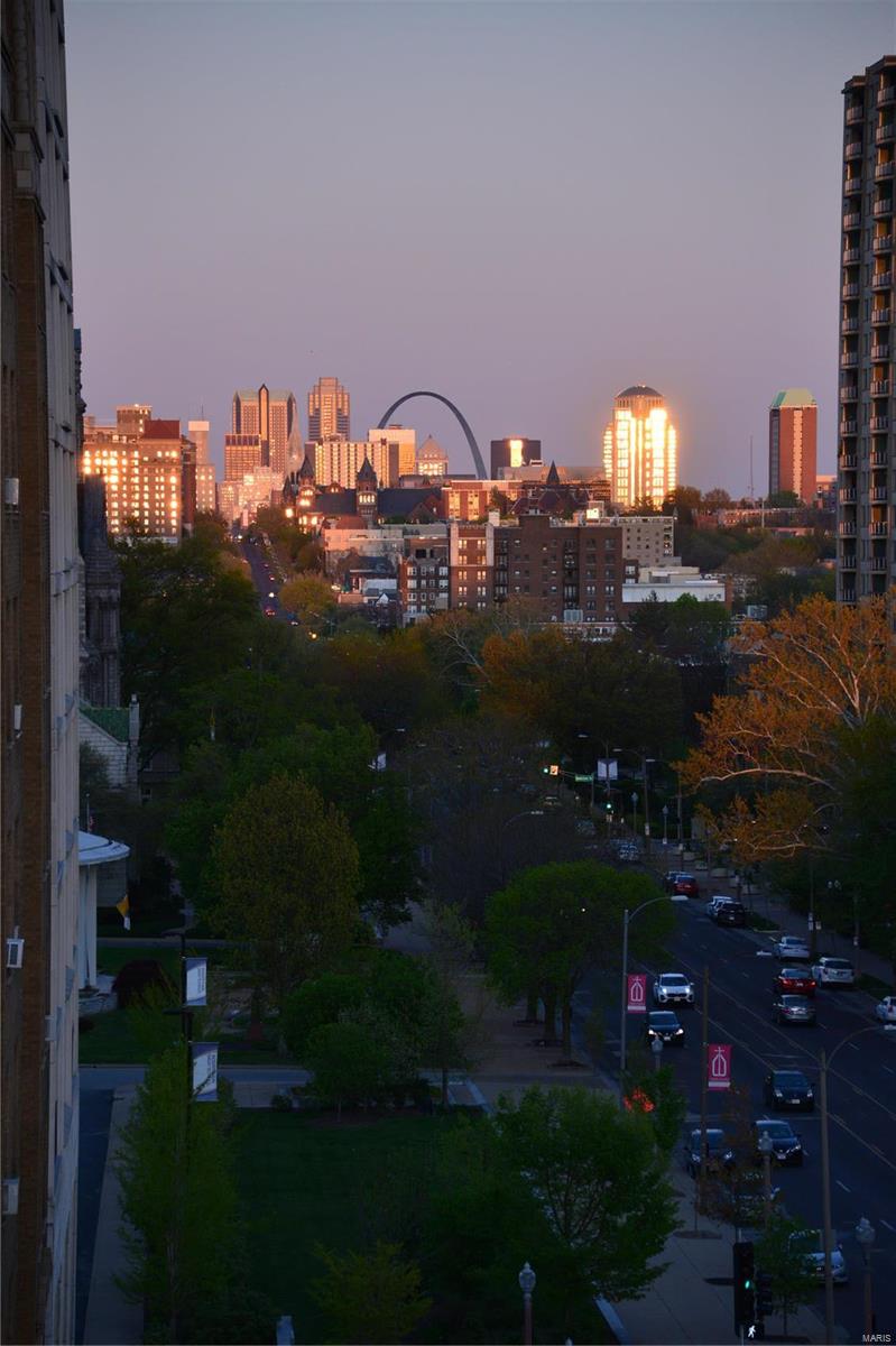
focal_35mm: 145
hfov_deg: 9.5
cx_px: 448
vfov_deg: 14.2
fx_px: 5418
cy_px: 673
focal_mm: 145
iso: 800
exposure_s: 1/640
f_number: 5.6
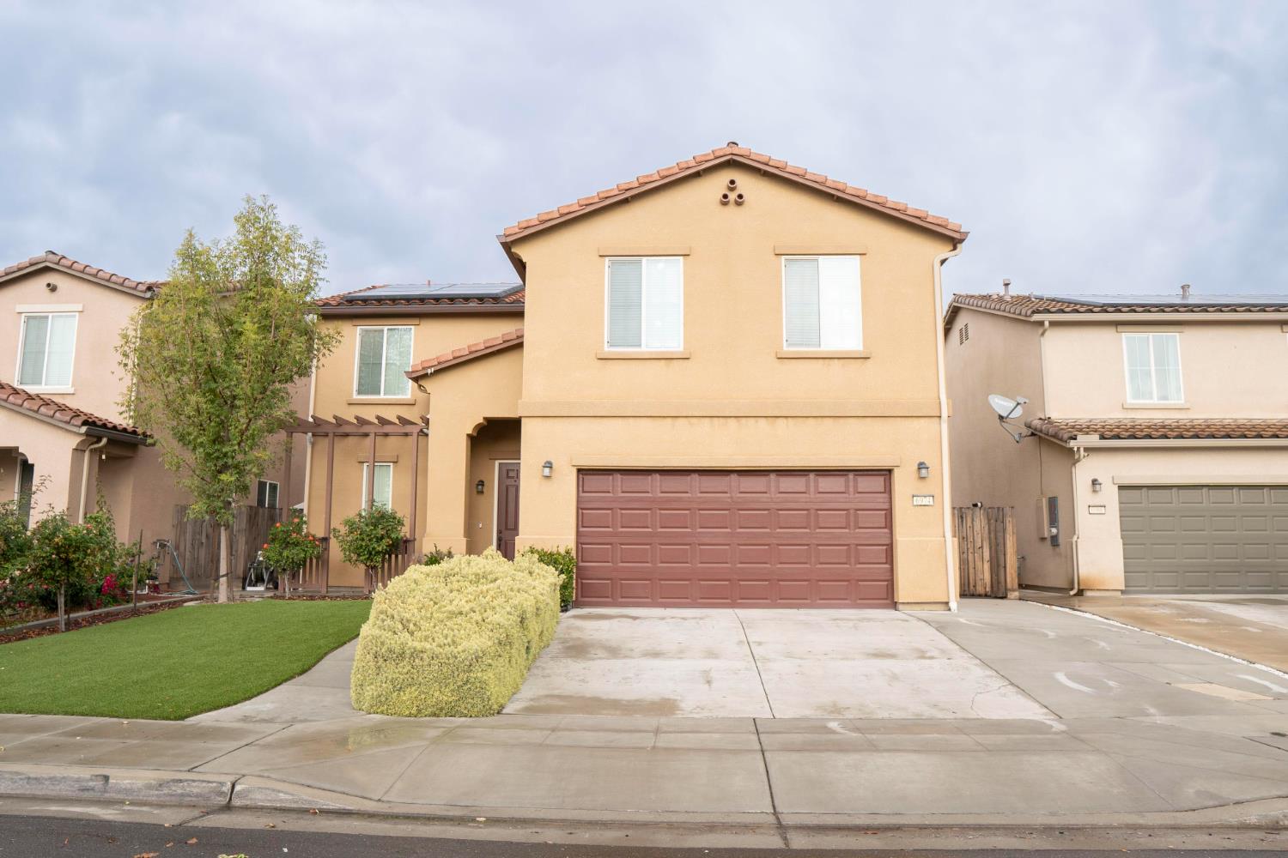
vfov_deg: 53.1
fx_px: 859
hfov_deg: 73.7
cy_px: 429
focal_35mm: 24
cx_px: 644
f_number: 6.3
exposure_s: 1/100
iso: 100
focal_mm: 16
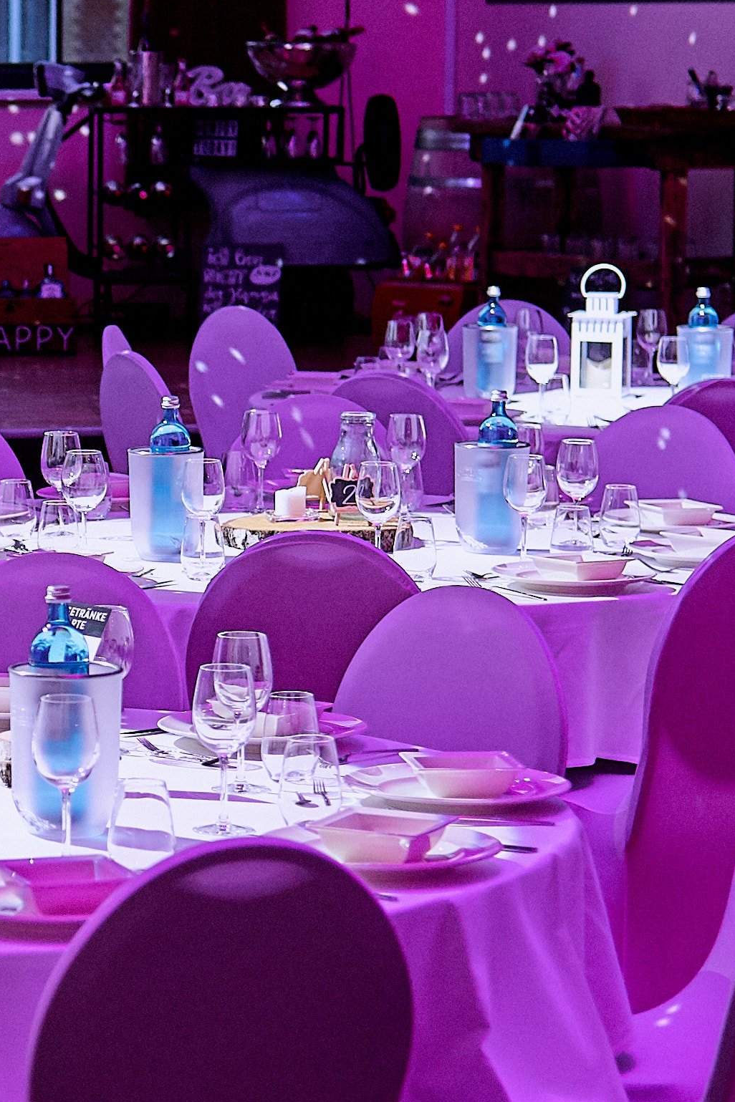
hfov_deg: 10.1
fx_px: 4073
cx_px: -198
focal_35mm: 133
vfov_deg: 15.4
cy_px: 532
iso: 400
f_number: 2.2
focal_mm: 35
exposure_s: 1/60
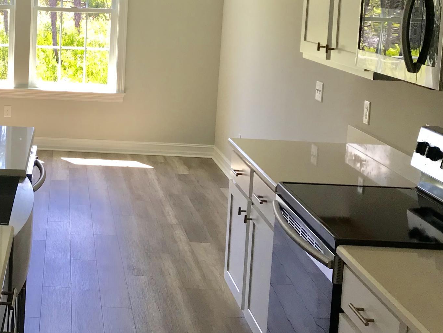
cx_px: 39
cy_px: 70
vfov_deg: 23.3
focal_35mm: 62
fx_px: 793
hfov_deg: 29.8
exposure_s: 1/120
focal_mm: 3.99
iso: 32
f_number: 1.8
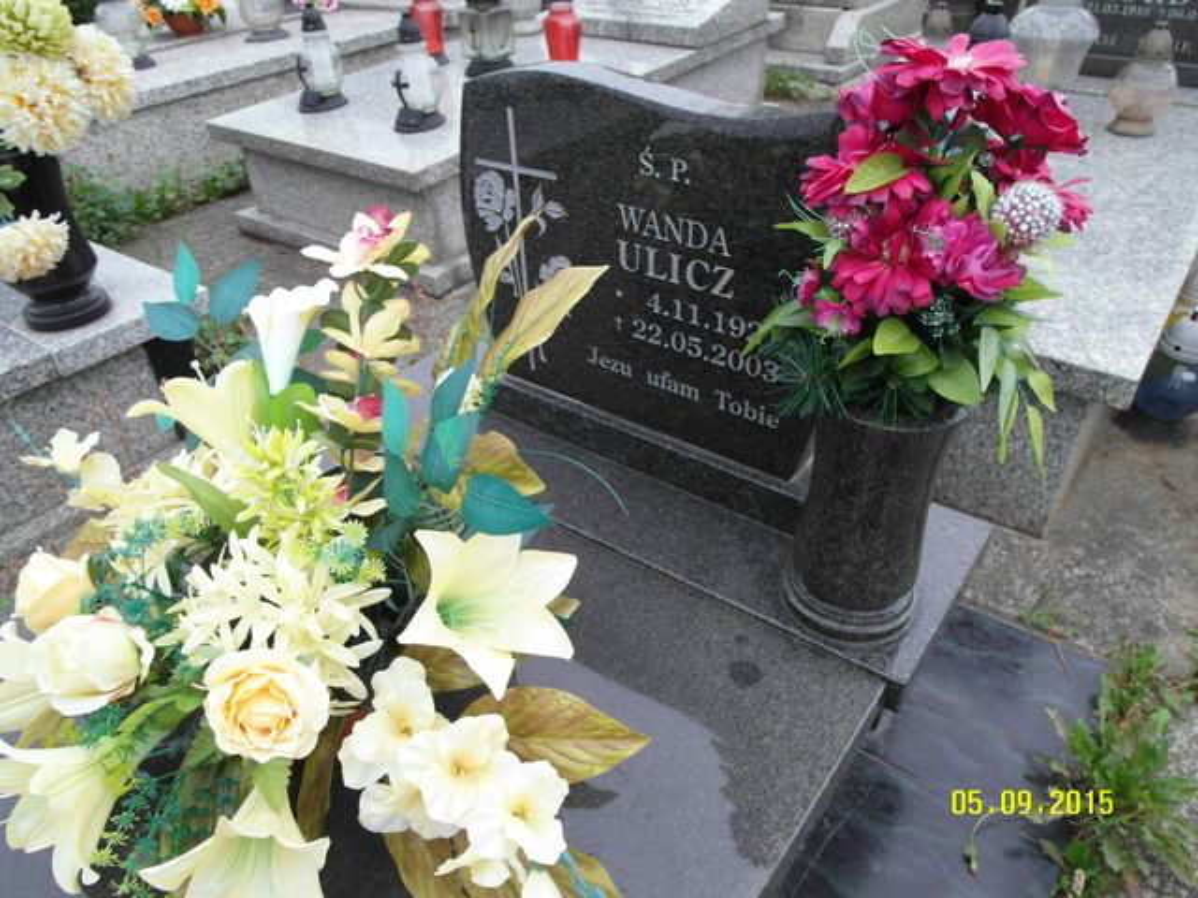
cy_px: 449
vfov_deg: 56.8
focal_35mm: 24
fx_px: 831
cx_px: 599
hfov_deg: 71.6
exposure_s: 1/125
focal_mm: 5.2
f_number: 3.4
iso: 80
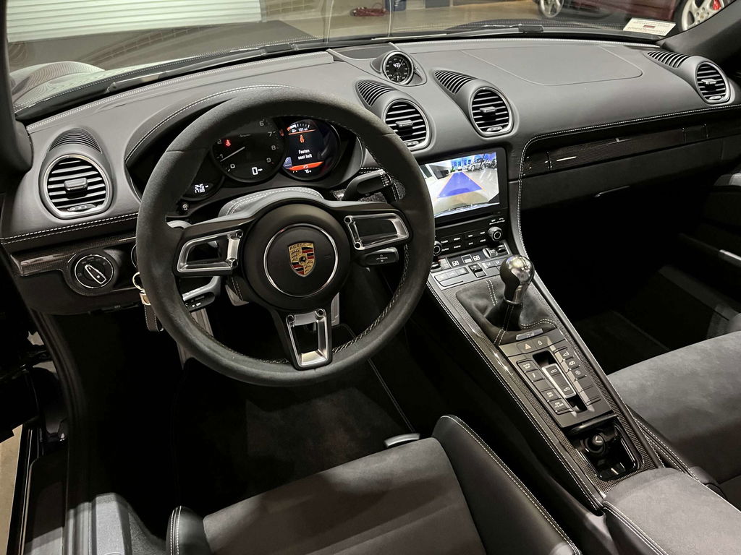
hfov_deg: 67.3
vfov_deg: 53.1
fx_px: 557
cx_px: 370
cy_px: 278
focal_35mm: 26
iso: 640
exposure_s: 1/30
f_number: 1.6
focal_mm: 5.1
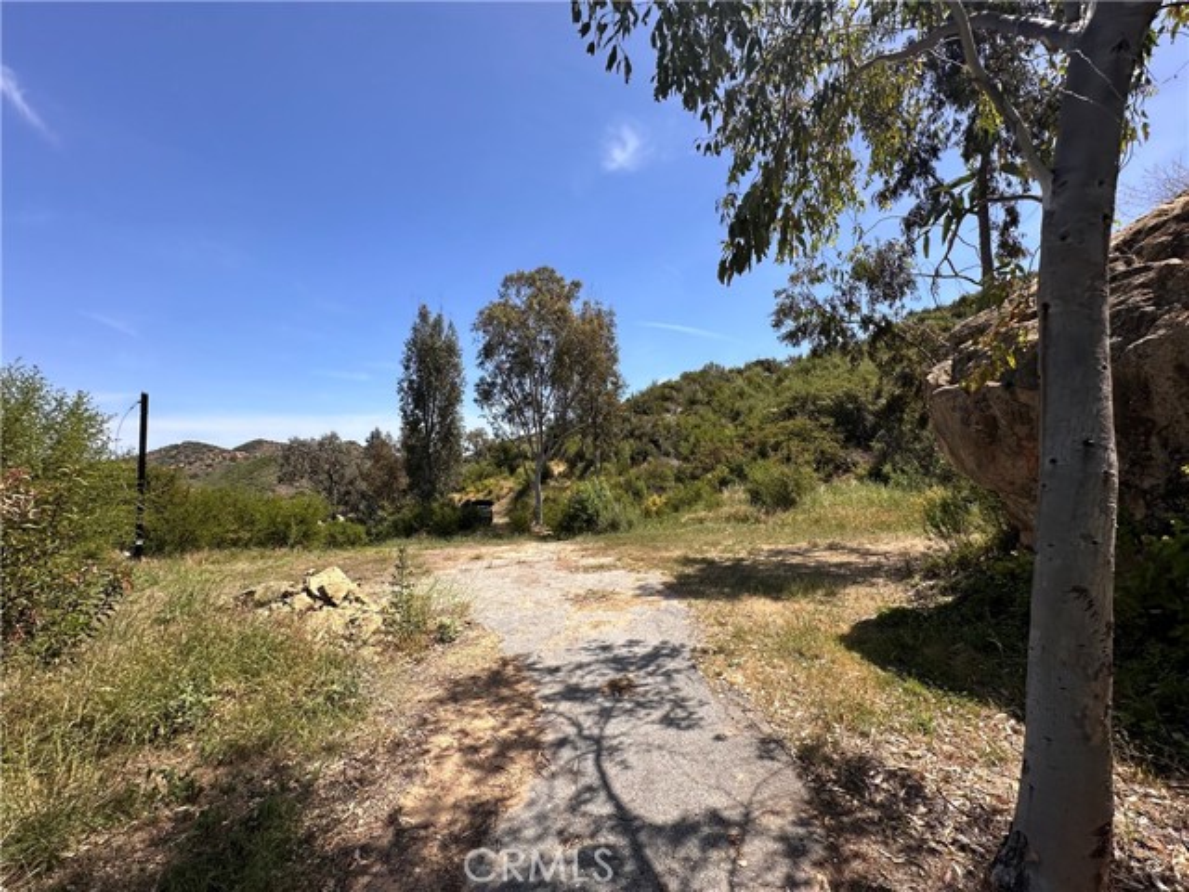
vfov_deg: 85.7
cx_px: 594
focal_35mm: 14
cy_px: 446
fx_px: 481
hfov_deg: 102.1
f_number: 2.2
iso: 50
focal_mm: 2.22
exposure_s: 1/1667
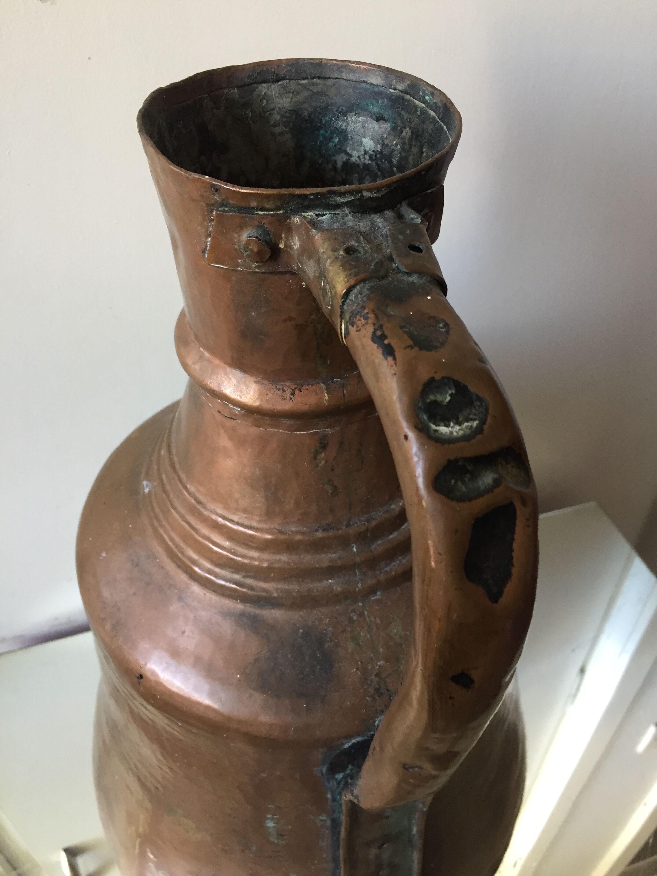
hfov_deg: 48.2
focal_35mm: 29
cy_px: 438
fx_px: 734
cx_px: 328
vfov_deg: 61.7
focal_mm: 4.15
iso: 125
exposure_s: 1/33
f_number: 2.2
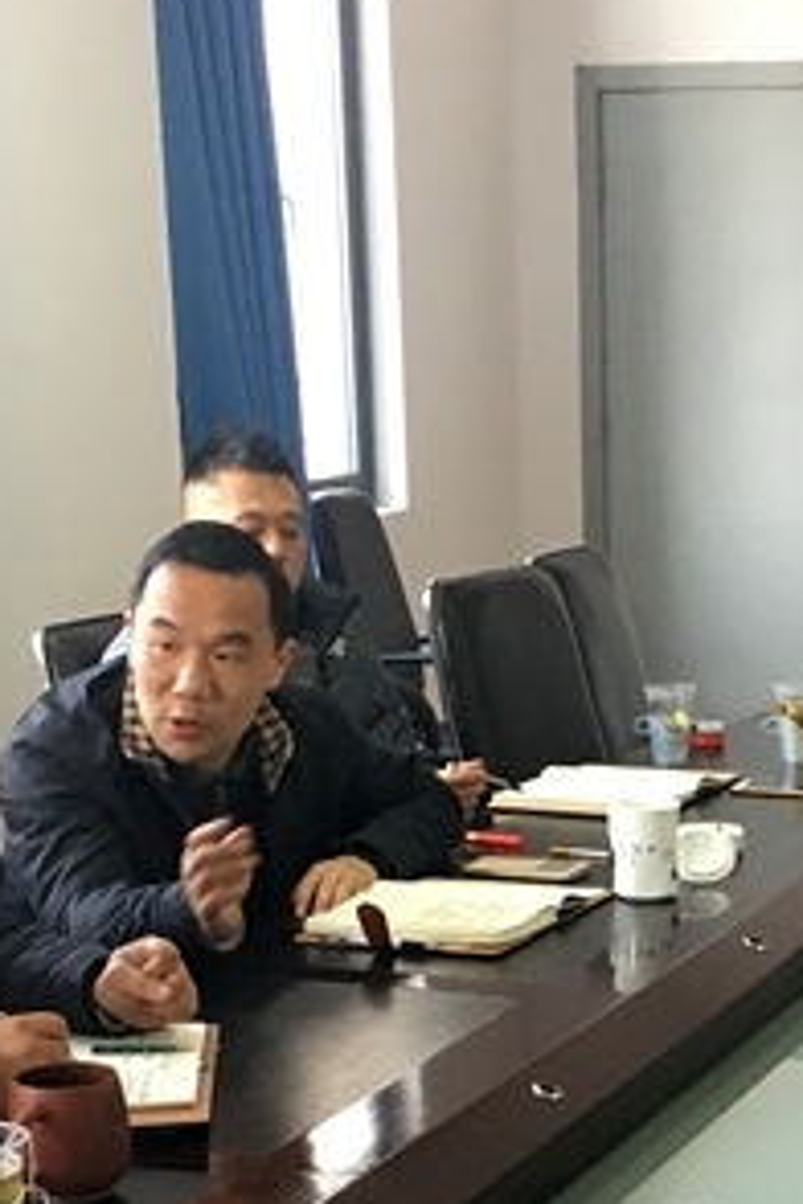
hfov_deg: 16.4
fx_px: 2743
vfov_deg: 23.9
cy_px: 1134
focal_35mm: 82
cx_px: 766
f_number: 2.2
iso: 50
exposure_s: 1/33
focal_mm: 4.15
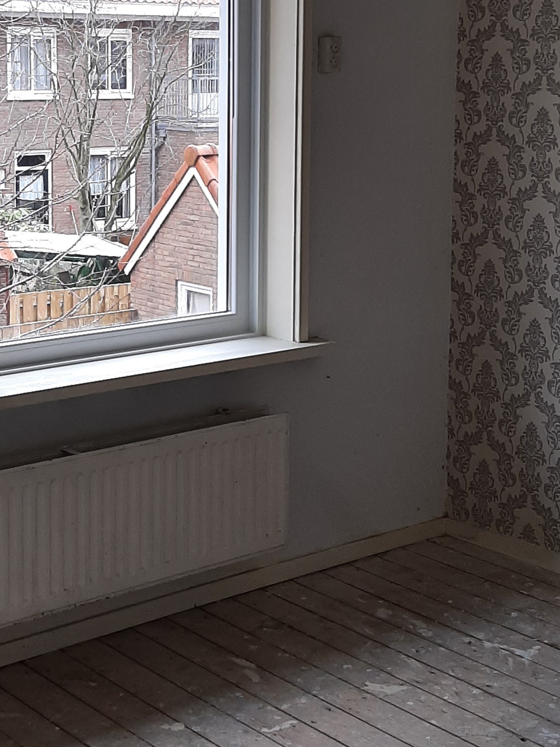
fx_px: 1402
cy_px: 249
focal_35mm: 65
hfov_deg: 22.5
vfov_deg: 29.6
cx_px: 180
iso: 40
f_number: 1.7
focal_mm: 3.93
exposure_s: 1/224
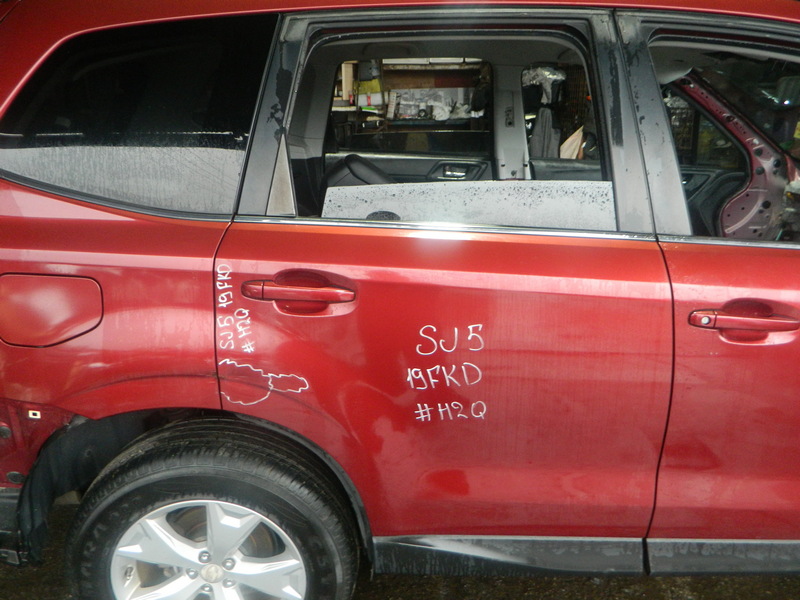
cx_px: 400
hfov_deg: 69.4
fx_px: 578
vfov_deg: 54.9
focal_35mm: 25
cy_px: 300
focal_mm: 4.5
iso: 250
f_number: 3.1
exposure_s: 1/30
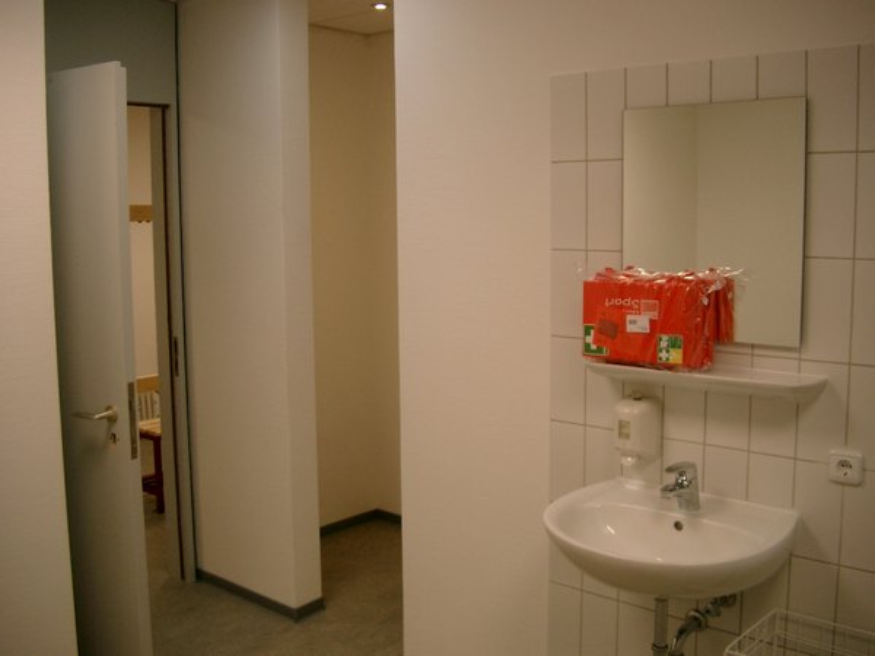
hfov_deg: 50.1
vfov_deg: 38.7
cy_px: 328
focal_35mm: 37
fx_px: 935
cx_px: 438
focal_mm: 7.6
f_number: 2.6
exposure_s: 1/80
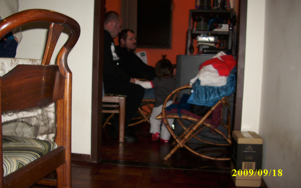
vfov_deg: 38.3
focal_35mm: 33
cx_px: 150
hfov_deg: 58.1
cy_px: 88
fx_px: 271
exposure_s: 1/30
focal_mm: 6.2
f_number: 2.8
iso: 100
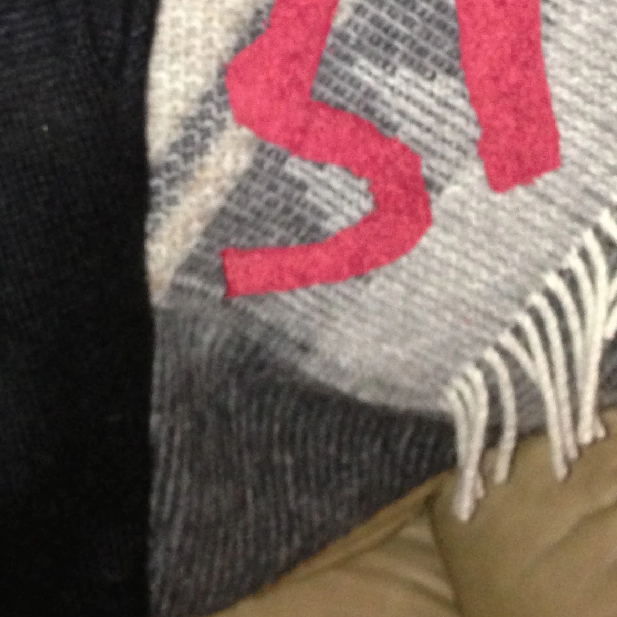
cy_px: -31
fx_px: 1633
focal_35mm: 81
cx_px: 205
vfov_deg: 20.6
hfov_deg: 21.3
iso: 250
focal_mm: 4.13
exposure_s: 1/16
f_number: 2.4
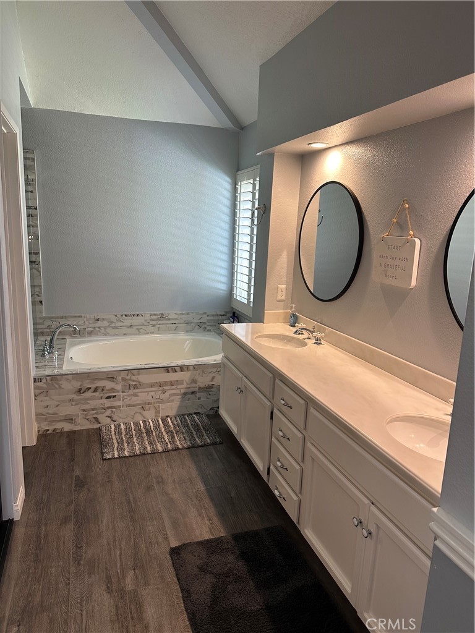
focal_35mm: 24
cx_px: 238
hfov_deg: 56.8
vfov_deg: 71.6
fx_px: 439
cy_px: 316
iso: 125
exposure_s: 1/60
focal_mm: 6.86
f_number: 1.78
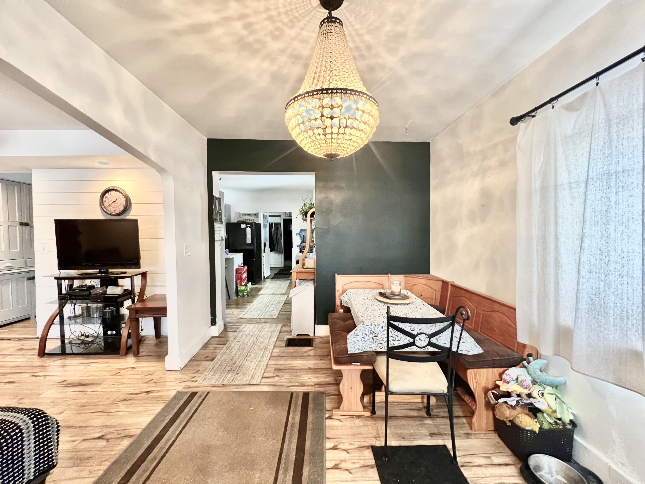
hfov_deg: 106.2
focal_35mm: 13
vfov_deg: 89.9
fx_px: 242
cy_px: 242
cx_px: 322
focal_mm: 1.57
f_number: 1.8
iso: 800
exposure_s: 1/60
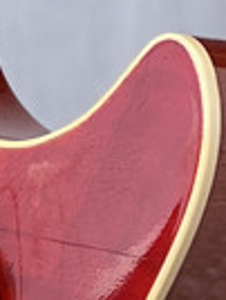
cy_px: 707
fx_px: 3974
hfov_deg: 3.2
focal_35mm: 458
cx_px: -201
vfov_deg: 4.2
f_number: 2.8
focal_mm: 9
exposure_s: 1/151
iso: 20
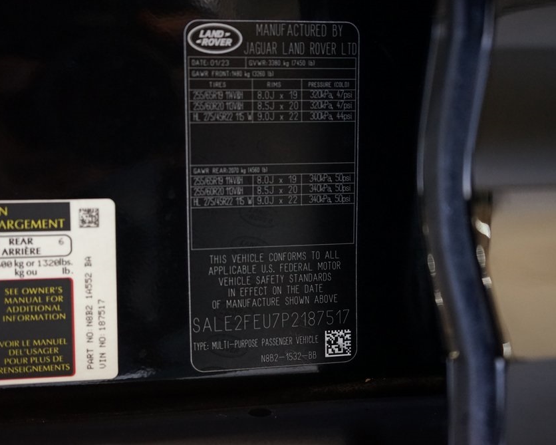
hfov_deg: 40.3
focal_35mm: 46
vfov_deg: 32.8
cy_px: 221
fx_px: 757
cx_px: 269
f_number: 5
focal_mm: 40
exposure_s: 1/50
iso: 4000
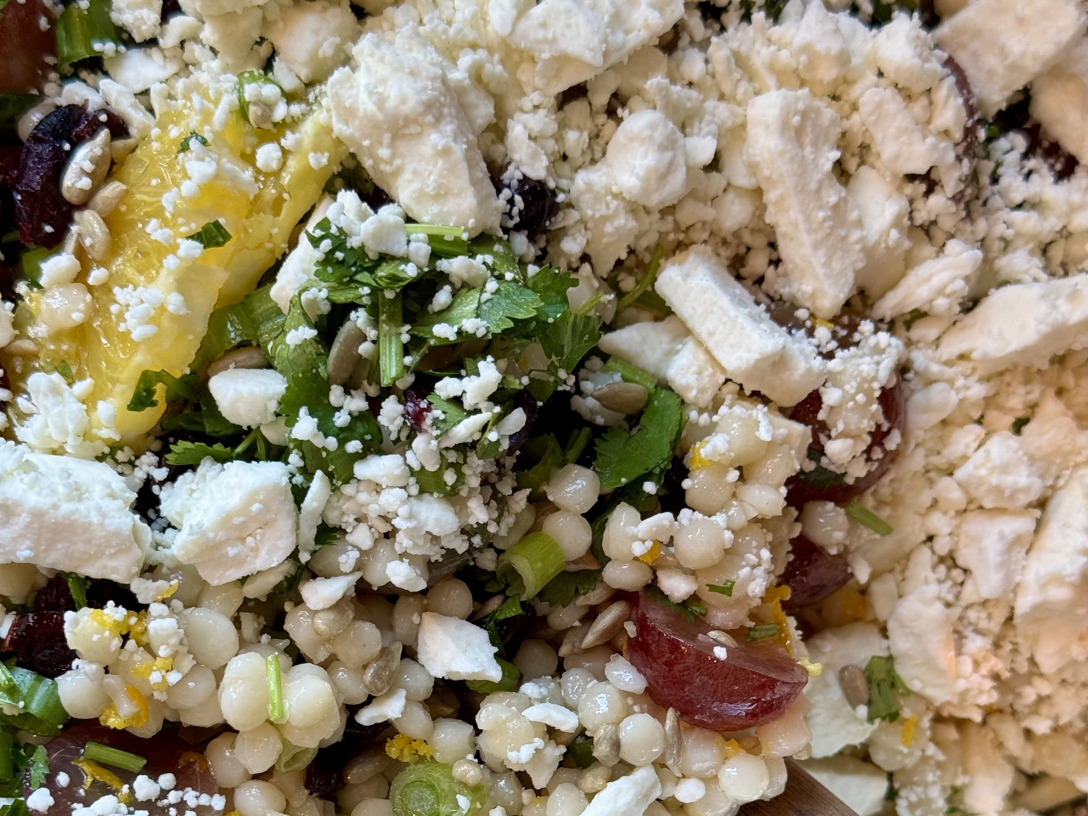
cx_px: 544
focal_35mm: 48
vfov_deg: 30.3
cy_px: 408
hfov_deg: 39.7
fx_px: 1509
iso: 64
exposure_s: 1/60
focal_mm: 6.76
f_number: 1.78
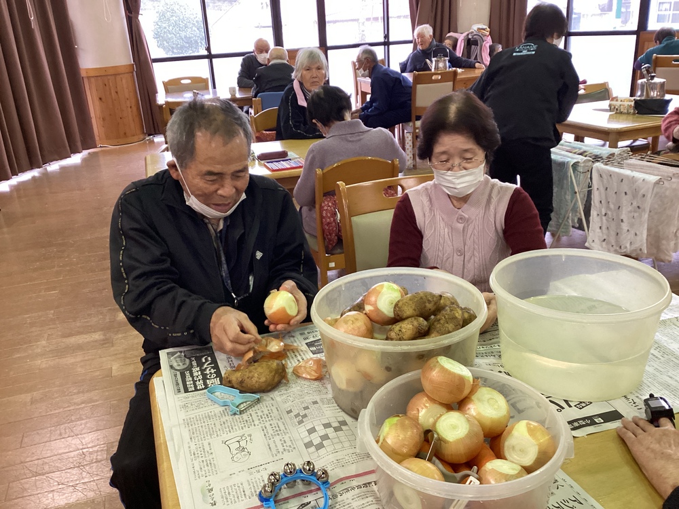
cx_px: 340
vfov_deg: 45.4
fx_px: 608
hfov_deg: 58.4
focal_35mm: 31
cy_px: 254
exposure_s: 1/60
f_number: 2.4
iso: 320
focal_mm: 3.3
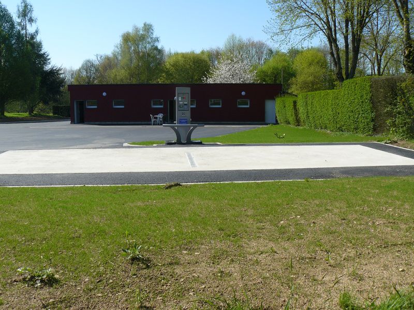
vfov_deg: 39.7
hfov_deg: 51.4
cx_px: 207
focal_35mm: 36
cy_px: 155
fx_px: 431
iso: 100
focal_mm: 6
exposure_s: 1/320
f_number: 5.6
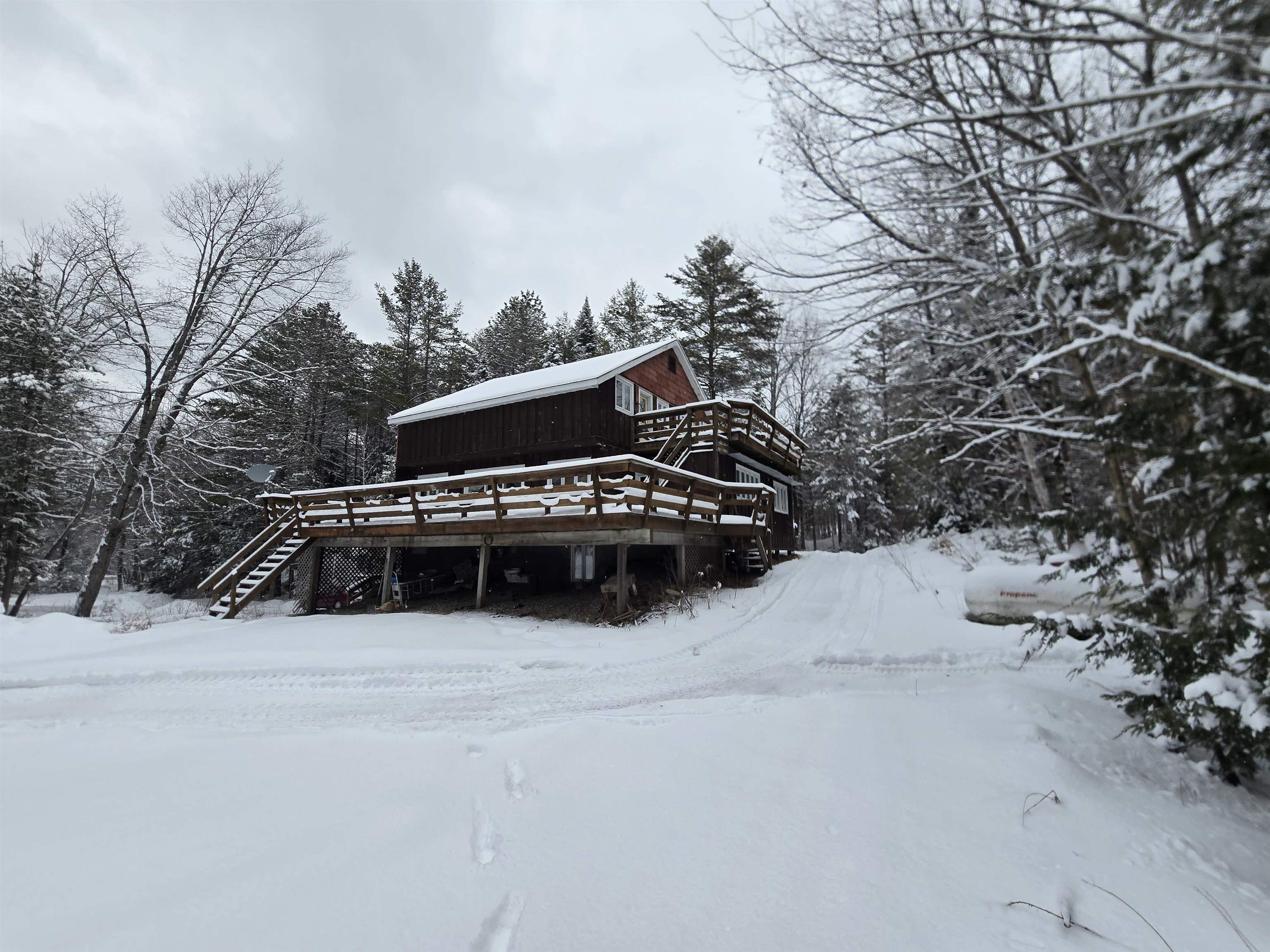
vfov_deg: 89.9
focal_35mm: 13
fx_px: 477
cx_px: 635
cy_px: 476
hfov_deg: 106.2
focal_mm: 2.2
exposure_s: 1/809
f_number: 2.2
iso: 50
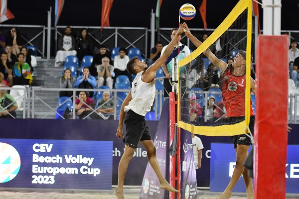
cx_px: 150
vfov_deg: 8.7
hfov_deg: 13.0
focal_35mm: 158
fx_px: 1308
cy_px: 100
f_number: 2.8
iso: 2000
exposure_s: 1/640
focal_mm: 105
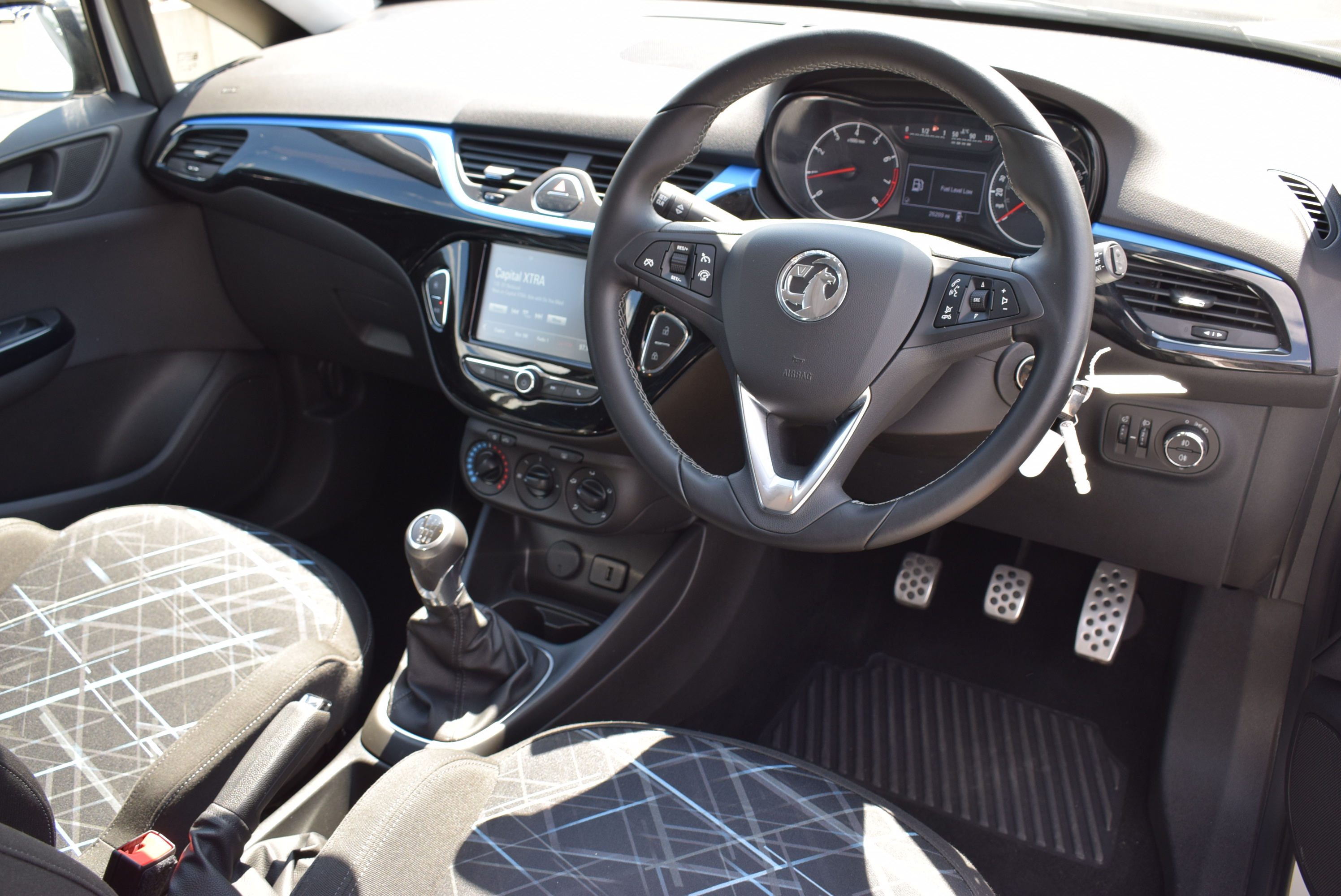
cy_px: 448
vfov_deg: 38.4
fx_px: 1286
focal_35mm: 34
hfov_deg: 55.1
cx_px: 670
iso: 400
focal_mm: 23
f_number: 6.3
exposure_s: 1/160
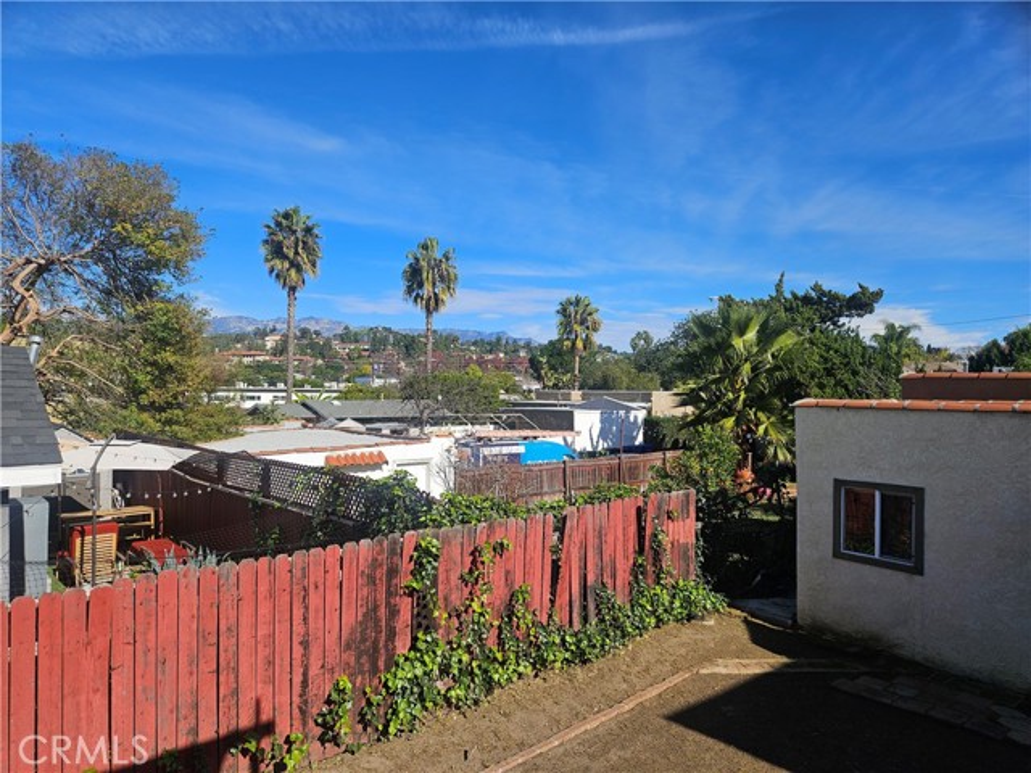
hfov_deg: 73.9
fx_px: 685
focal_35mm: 23
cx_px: 516
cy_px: 386
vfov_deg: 58.9
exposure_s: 1/2352
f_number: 1.8
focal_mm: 5.4
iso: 25
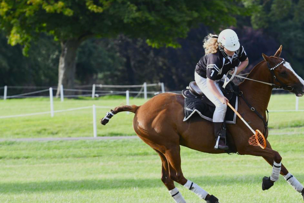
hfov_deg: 3.5
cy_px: 130
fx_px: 5033
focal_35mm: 596
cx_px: 222
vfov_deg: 2.3
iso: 720
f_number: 5
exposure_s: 1/1000
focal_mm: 195
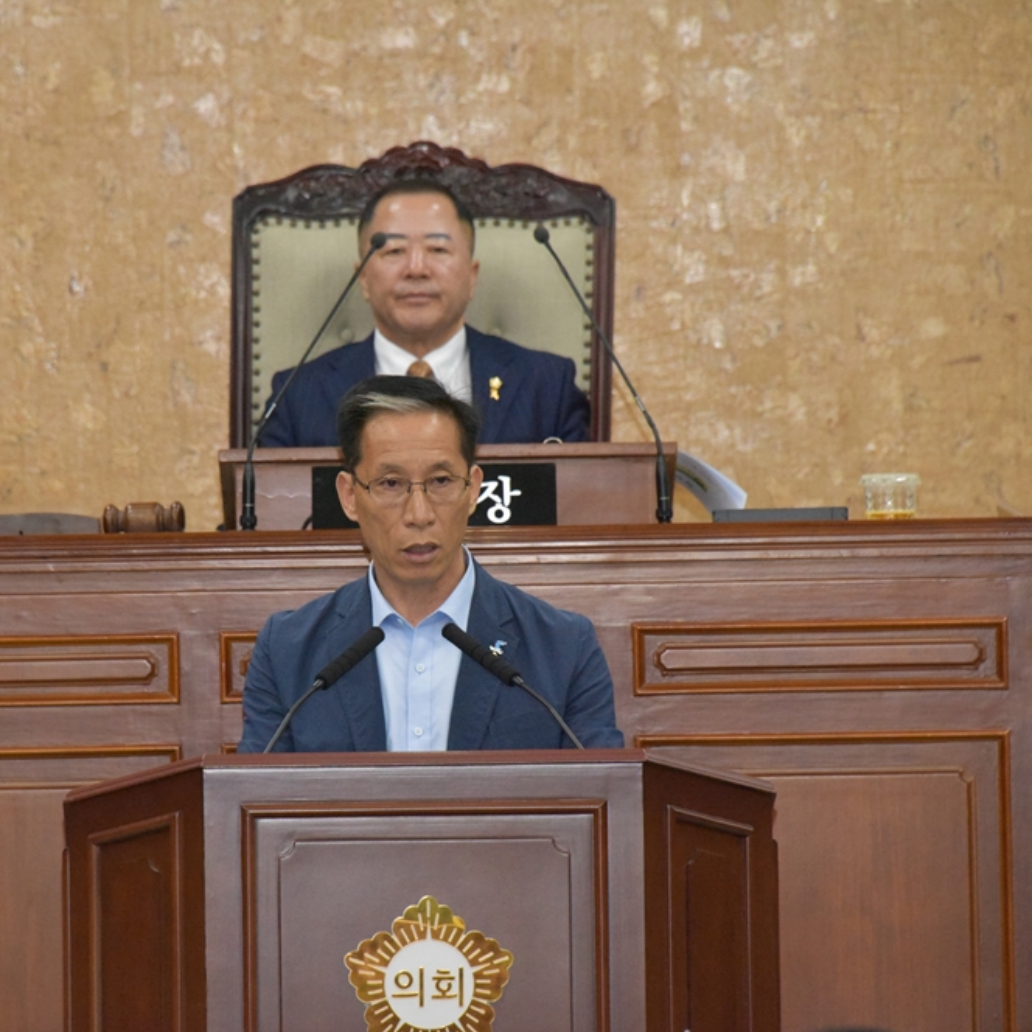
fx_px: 12952
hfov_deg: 4.6
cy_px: 515
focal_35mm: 384
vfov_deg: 4.6
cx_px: 362
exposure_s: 1/320
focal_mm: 300
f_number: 9
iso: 9000
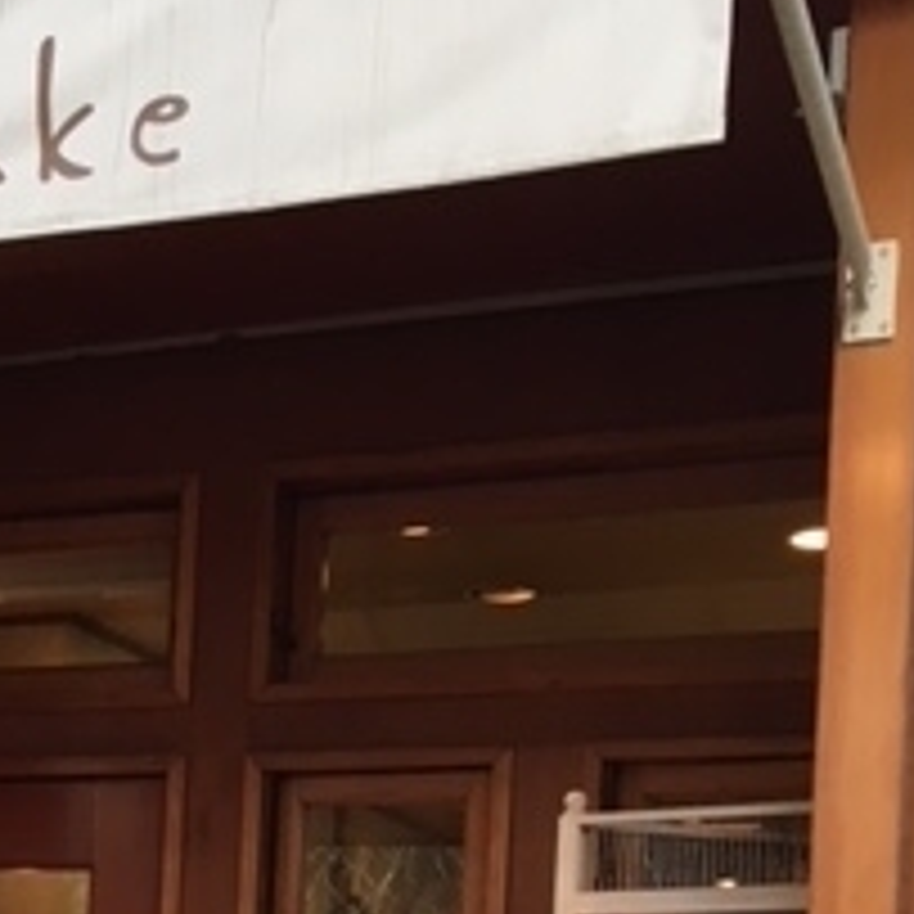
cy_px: 1045
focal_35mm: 81
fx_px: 2420
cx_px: 27
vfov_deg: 20.3
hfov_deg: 20.8
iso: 25
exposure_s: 1/30
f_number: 2.2
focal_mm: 4.15
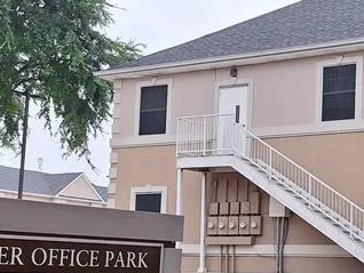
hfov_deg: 25.2
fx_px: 779
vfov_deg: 19.9
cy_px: 182
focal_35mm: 74
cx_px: 349
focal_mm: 5.54
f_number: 1.8
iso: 40
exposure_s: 1/132
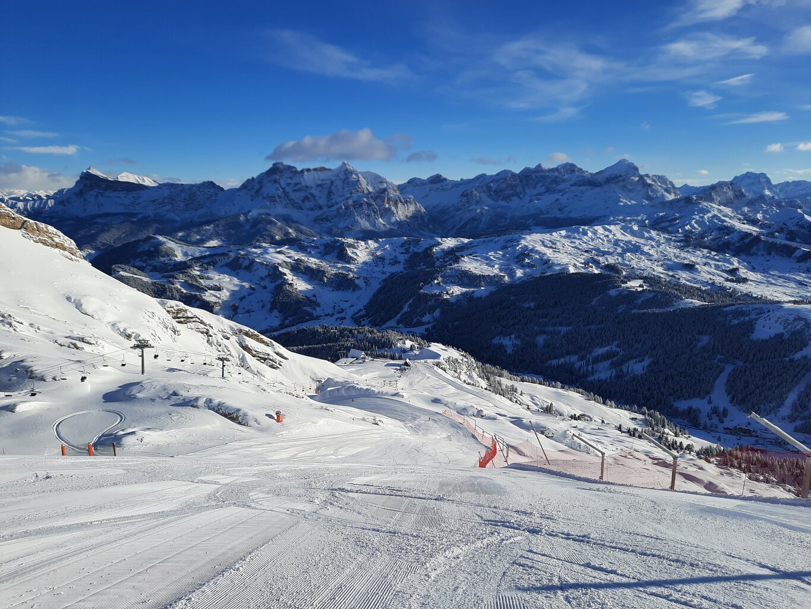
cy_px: 304
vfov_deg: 54.9
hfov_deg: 69.4
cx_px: 406
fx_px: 586
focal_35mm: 25
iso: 32
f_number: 2
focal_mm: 4.6
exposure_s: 1/1626
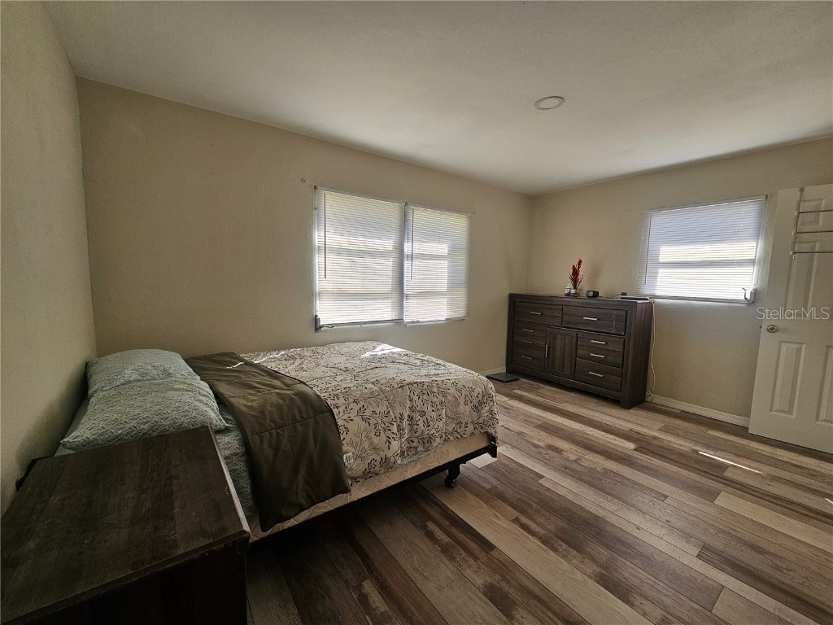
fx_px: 313
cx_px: 416
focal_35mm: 13
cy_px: 312
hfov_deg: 106.2
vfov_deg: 89.9
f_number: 2.2
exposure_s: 1/120
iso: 80
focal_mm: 2.2
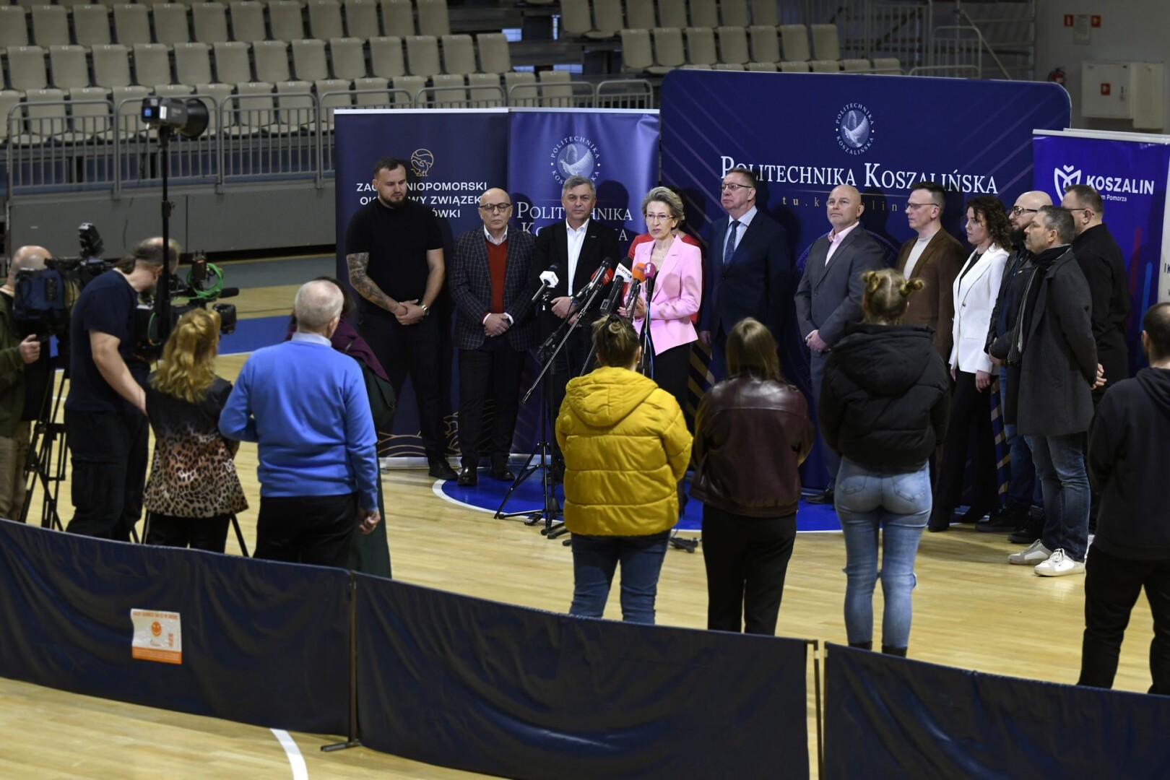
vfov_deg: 10.2
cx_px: 585
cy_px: 390
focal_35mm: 135
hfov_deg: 15.2
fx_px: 4387
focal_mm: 90
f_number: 4.5
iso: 1250
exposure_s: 1/125
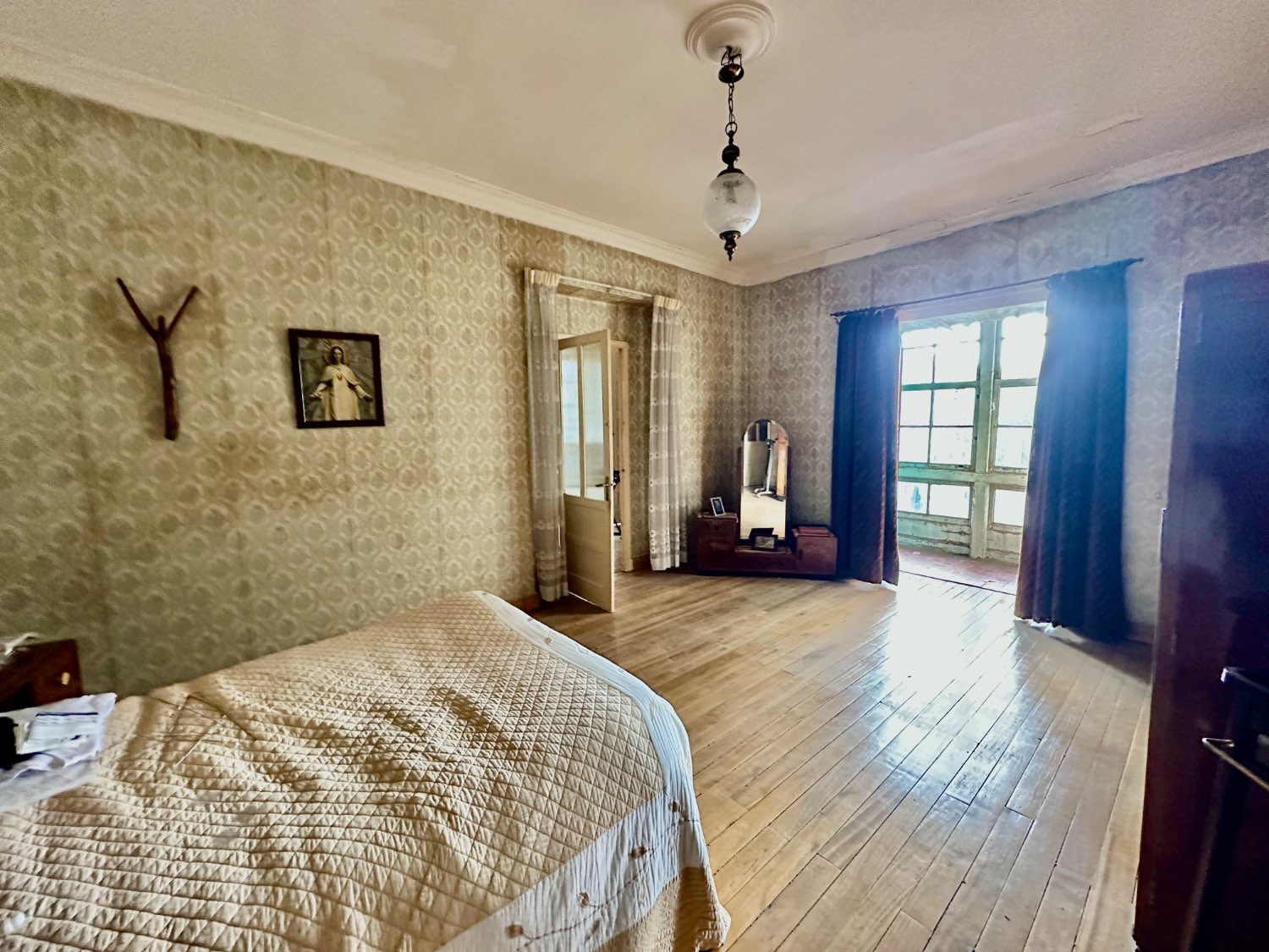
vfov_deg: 85.7
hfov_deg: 102.1
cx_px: 634
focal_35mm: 14
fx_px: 513
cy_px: 476
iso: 800
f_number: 2.2
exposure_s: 1/60
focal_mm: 2.22
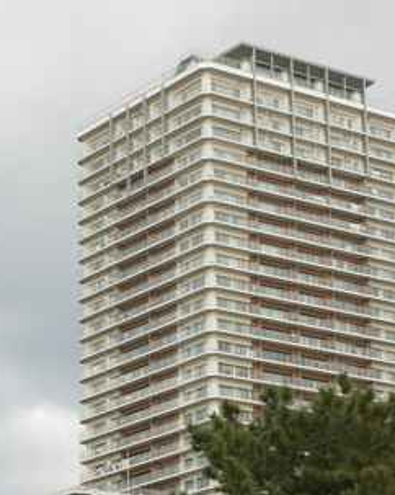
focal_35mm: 130
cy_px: 466
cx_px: 149
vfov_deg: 14.6
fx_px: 1902
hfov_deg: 11.9
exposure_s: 1/640
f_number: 2.8
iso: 100
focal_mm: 24.2
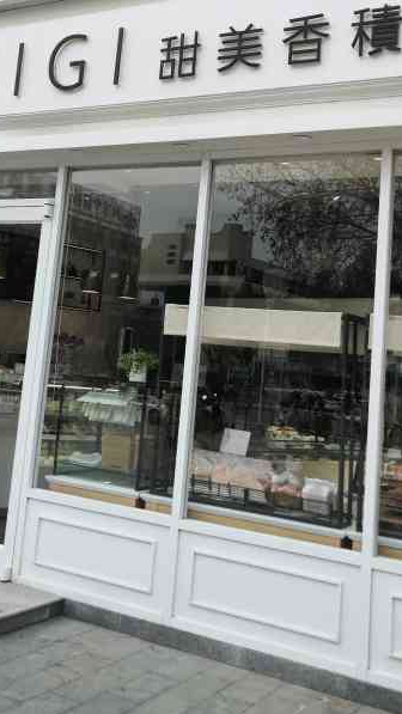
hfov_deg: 25.9
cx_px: 138
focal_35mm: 46
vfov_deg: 43.7
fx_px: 871
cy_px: 213
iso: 50
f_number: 1.8
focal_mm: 3.95
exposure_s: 1/417
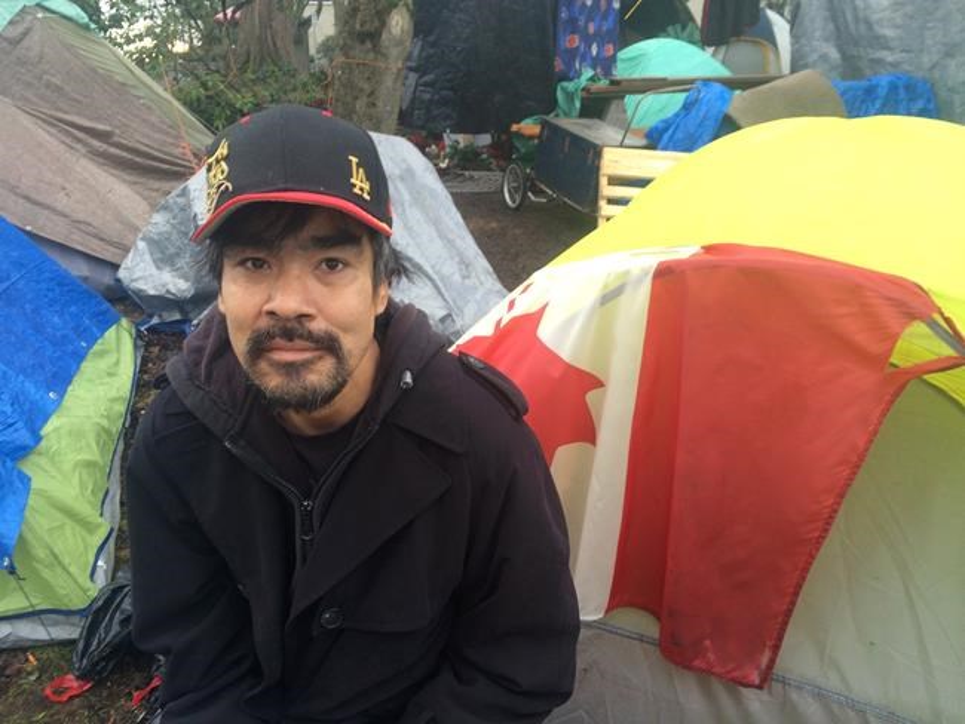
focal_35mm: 29
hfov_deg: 61.6
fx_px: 809
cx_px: 482
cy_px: 362
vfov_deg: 48.3
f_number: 2.2
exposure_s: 1/60
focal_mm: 4.15
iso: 40
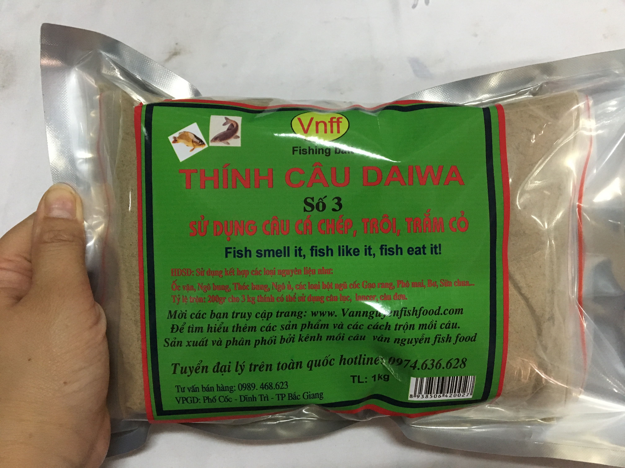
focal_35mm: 29
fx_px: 524
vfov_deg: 48.2
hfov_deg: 61.7
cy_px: 234
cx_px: 312
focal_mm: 4.15
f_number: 2.2
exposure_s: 1/25
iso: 200
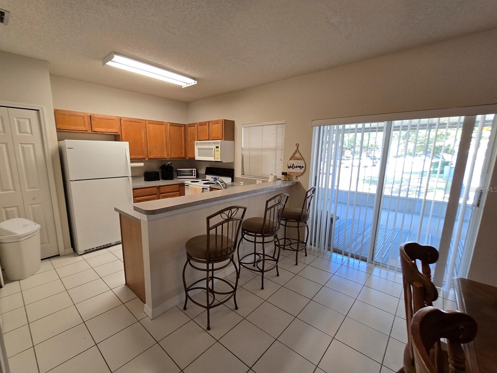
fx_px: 201
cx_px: 232
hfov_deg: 101.9
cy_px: 189
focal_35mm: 14
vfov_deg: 85.7
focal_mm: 2.2
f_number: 2.2
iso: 125
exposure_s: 1/60
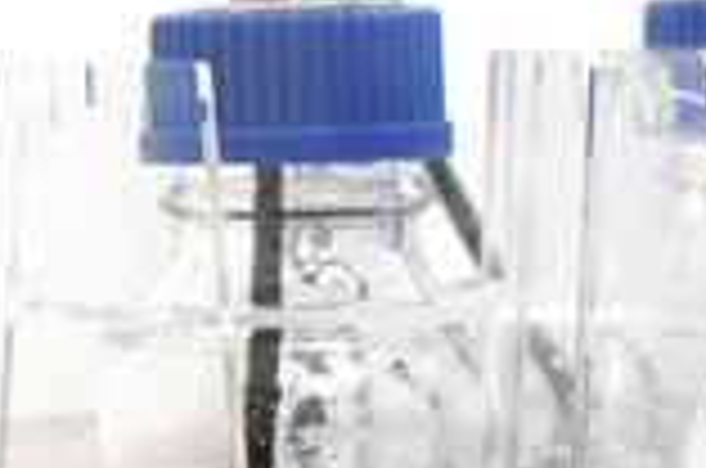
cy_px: 655
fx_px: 5304
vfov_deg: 5.0
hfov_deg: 7.6
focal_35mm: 271
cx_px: 706
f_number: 10
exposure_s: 1/200
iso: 400
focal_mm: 85
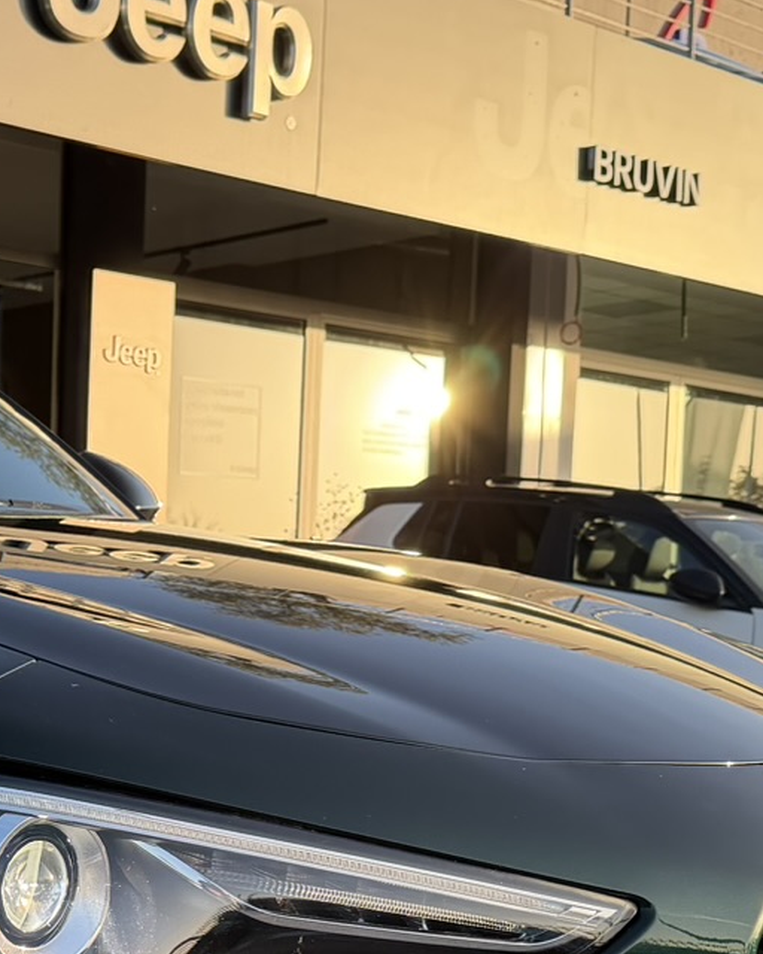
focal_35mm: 75
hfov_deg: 19.4
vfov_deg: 24.8
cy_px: 811
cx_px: -118
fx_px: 2117
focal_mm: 6.76
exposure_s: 1/822
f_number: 1.78
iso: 100
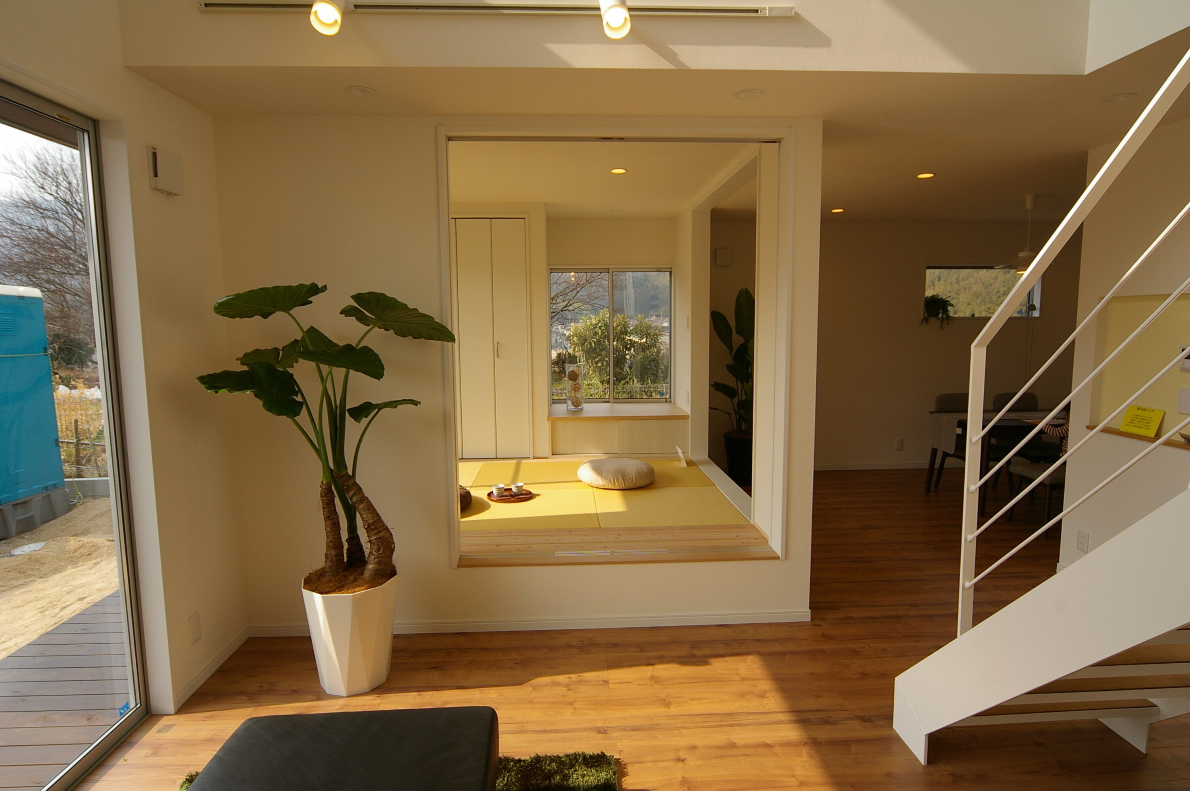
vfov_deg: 67.3
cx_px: 595
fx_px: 594
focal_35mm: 18
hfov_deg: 90.0
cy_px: 396
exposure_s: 1/125
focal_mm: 12
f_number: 8
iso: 200
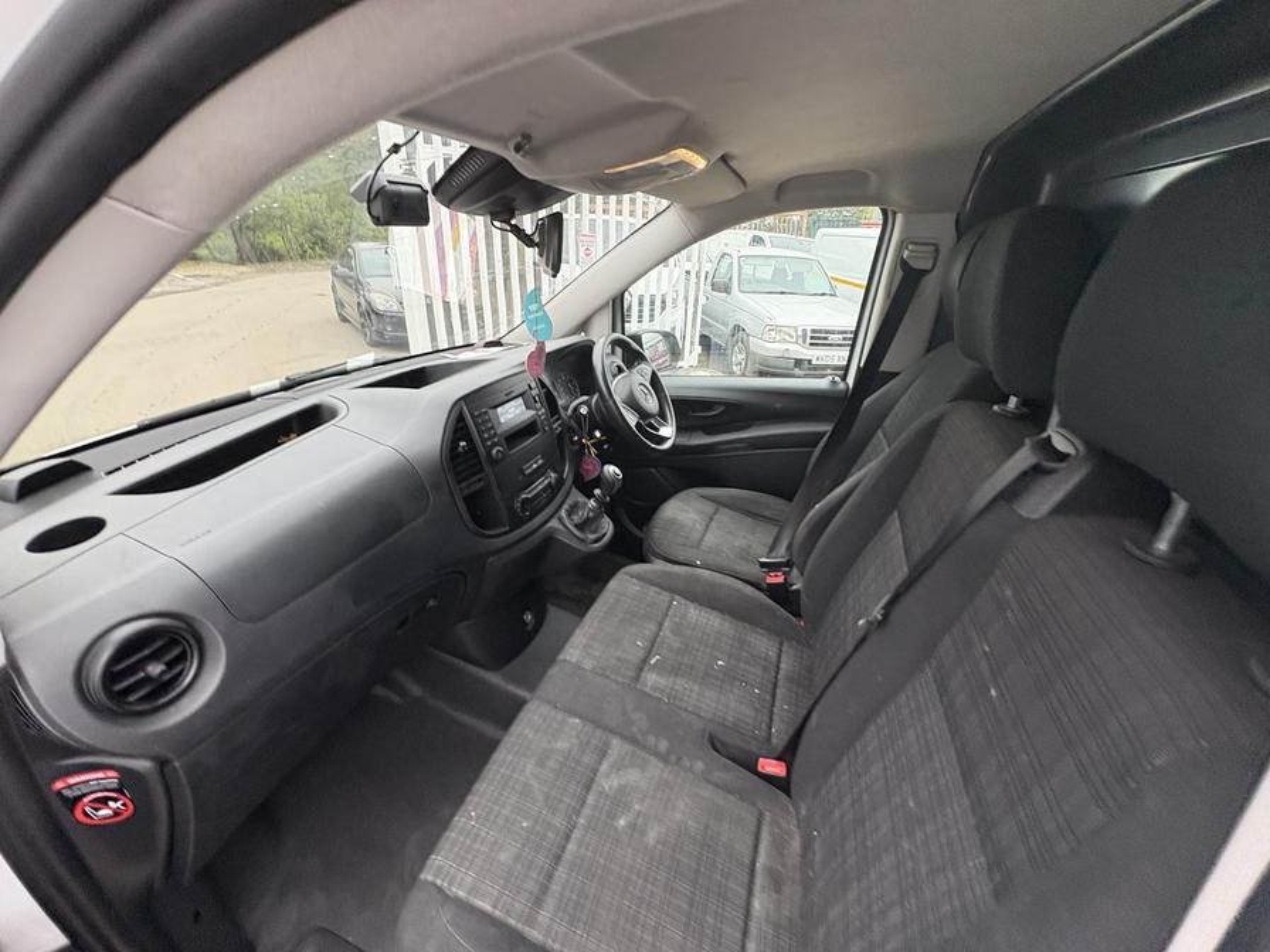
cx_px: 635
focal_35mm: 14
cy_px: 476
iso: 250
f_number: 2.2
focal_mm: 2.22
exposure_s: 1/60
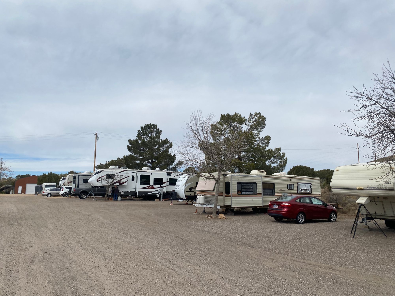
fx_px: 297
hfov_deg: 67.3
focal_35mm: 26
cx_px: 198
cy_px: 148
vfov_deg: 53.1
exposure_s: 1/6061
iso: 32
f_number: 1.8
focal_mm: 4.25
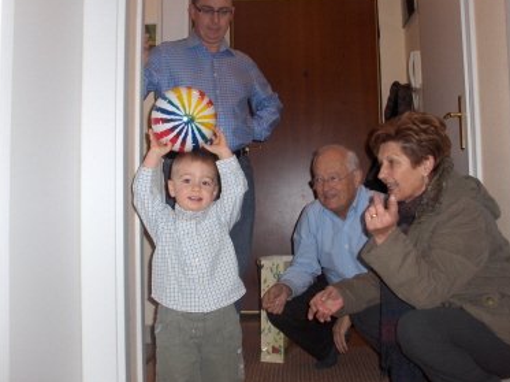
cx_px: 268
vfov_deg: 46.7
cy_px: 186
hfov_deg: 60.0
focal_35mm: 30
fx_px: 442
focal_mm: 5.8
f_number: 2.8
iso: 54
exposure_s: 1/60
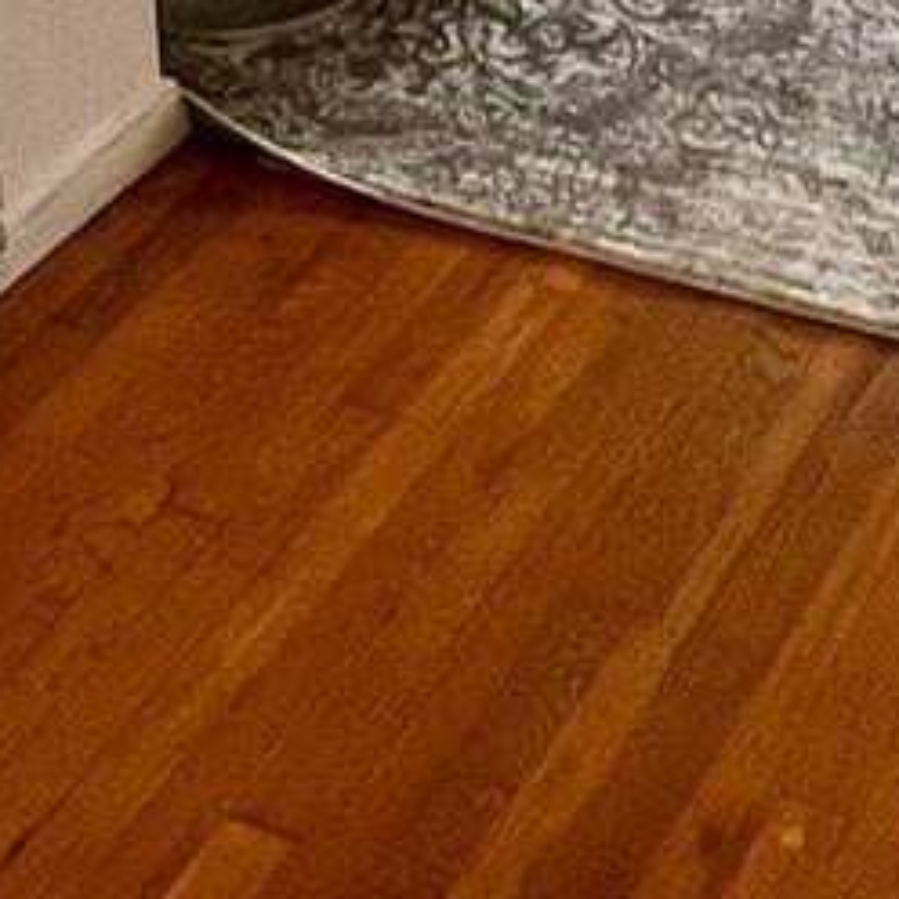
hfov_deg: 17.9
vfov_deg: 14.9
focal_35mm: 95
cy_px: -899
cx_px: 895
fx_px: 2791
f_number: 1.8
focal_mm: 1.57
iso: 125
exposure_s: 1/120
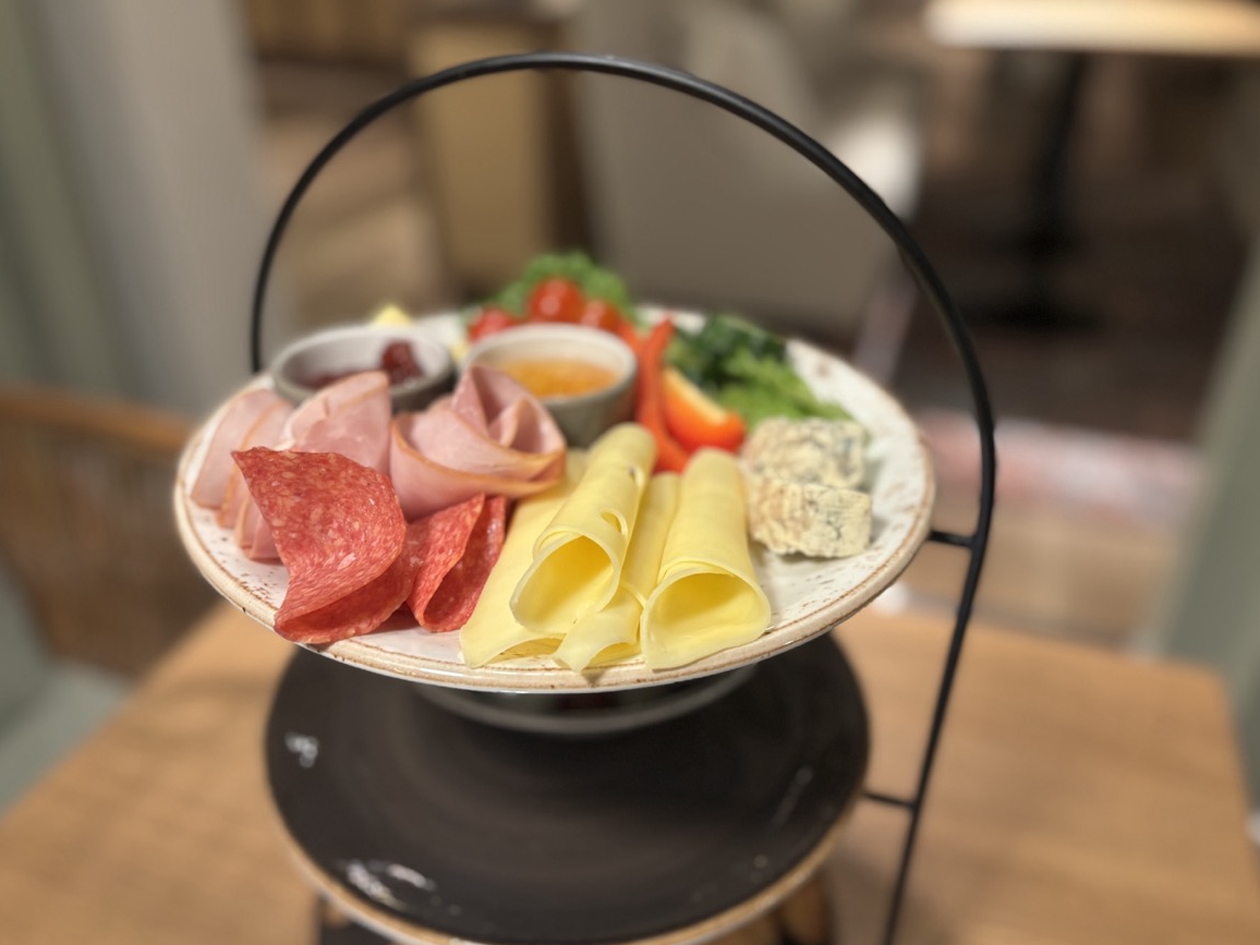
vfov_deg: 51.4
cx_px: 613
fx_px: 983
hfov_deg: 65.3
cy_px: 481
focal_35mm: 27
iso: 250
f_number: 1.6
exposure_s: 1/55
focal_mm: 5.96
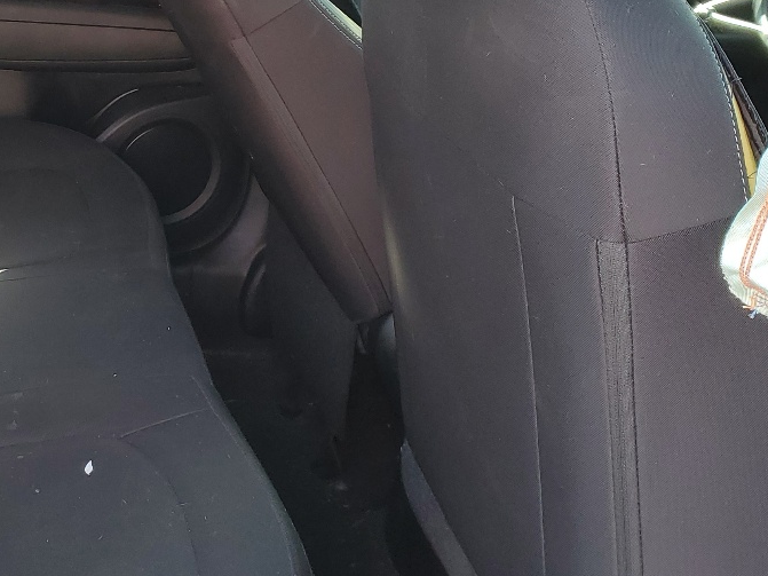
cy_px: 183
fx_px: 1375
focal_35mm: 62
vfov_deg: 23.5
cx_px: 121
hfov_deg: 30.2
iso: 50
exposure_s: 1/123
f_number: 1.5
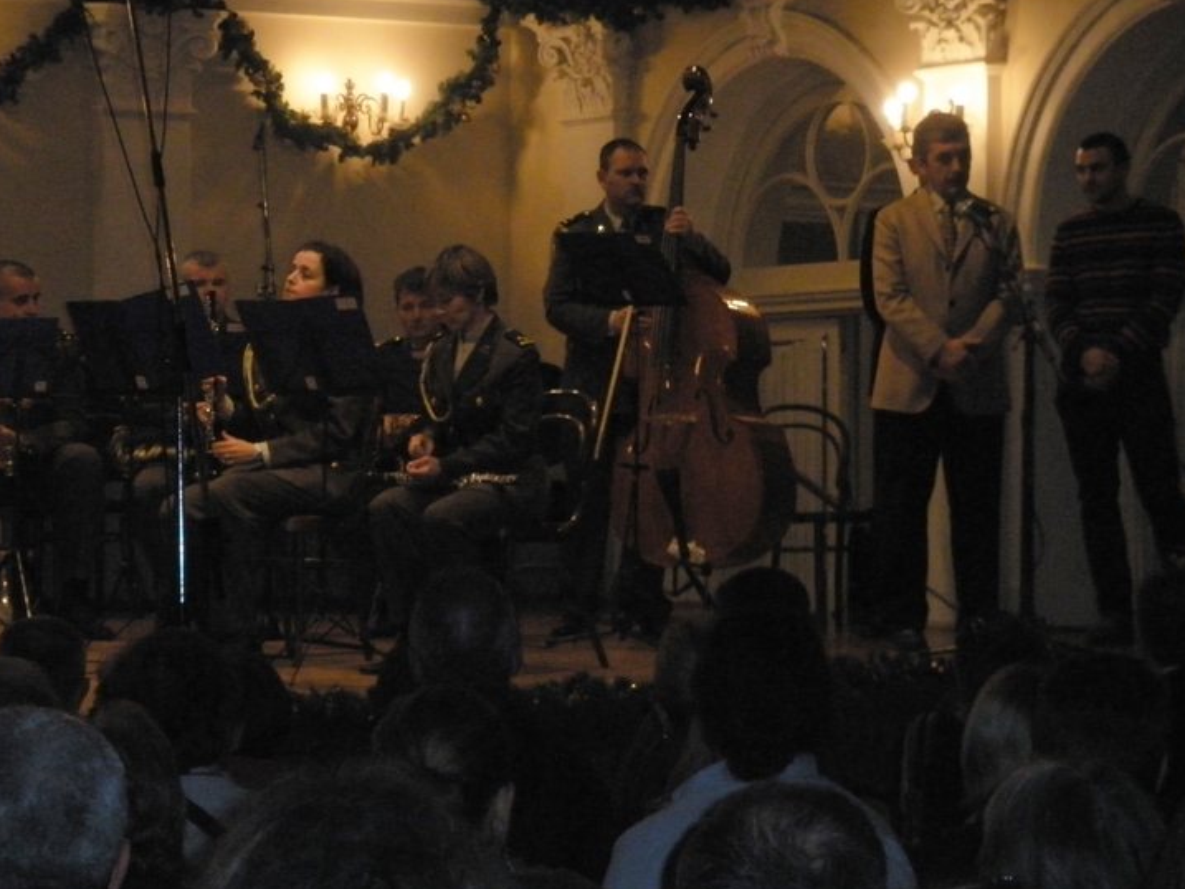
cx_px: 569
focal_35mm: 135
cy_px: 456
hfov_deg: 14.6
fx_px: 4622
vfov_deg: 11.0
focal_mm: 21
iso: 800
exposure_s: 1/125
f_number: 5.3
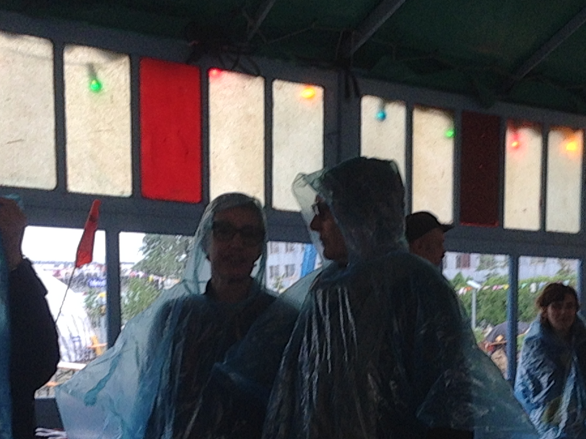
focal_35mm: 60
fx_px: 1016
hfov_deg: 32.2
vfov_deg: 23.9
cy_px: 381
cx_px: 286
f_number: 2.4
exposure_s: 1/150
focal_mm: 4.12
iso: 200
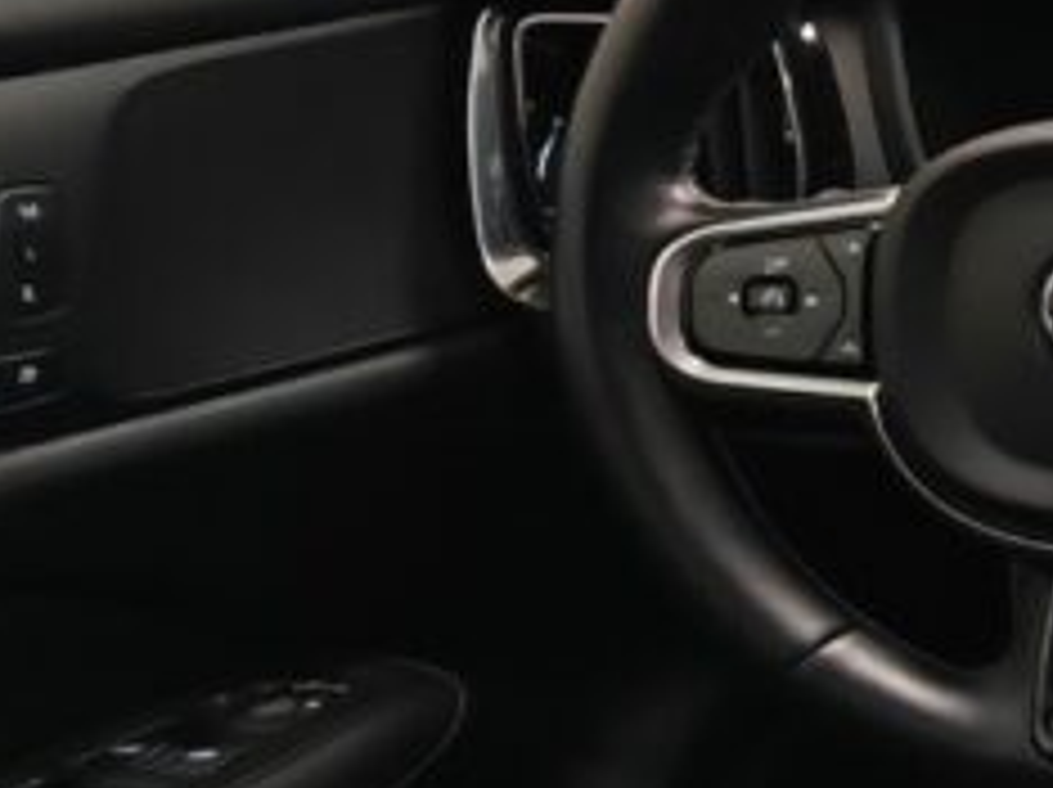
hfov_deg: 19.0
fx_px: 1732
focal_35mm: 57
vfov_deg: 25.6
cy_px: 455
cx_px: 2133
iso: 320
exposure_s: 1/33
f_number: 2
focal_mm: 1.82
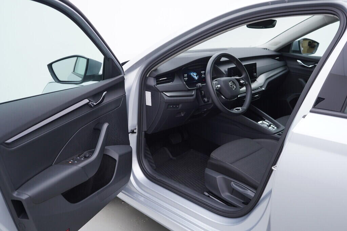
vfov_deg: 36.9
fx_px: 347
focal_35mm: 36
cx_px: 174
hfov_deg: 53.1
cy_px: 116
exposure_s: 1/50
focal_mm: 24
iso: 125
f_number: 3.2
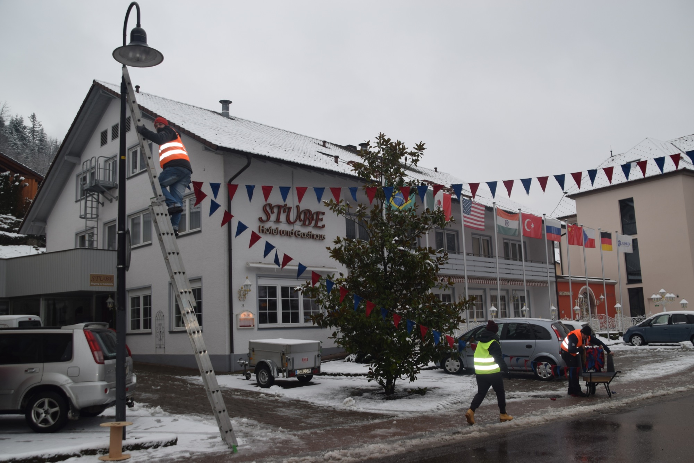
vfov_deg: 41.7
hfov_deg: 59.5
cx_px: 347
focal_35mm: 32
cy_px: 232
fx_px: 607
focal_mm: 21
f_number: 6.3
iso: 100
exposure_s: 1/160
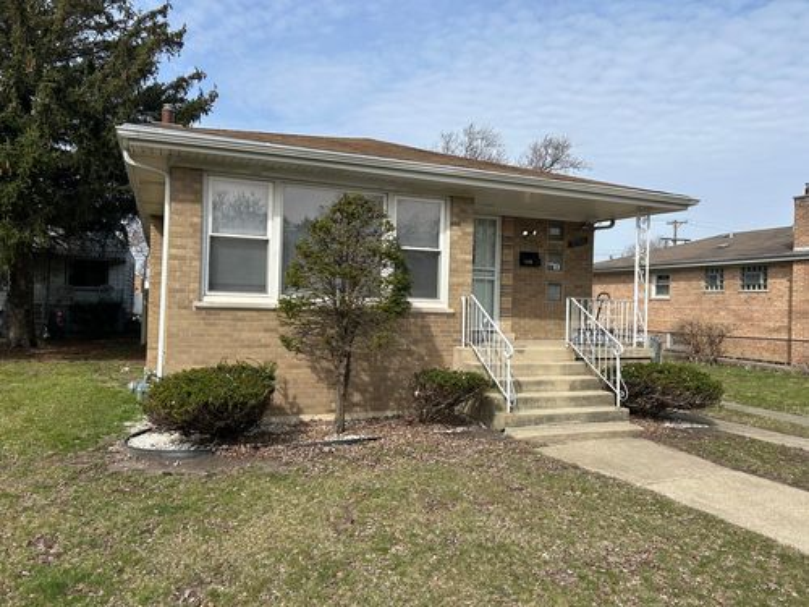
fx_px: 608
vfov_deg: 53.1
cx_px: 404
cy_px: 304
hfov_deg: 67.3
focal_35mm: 26
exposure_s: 1/4444
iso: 50
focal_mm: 5.7
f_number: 1.5
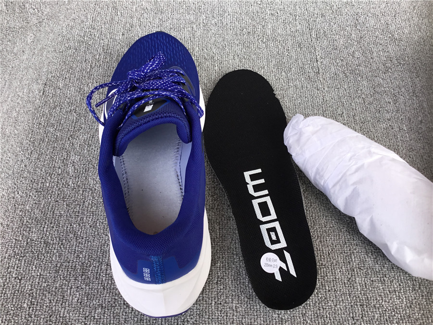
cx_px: 216
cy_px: 162
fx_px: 388
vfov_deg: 45.4
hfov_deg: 58.4
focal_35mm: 31
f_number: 2.4
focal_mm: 3.3
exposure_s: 1/182
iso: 25
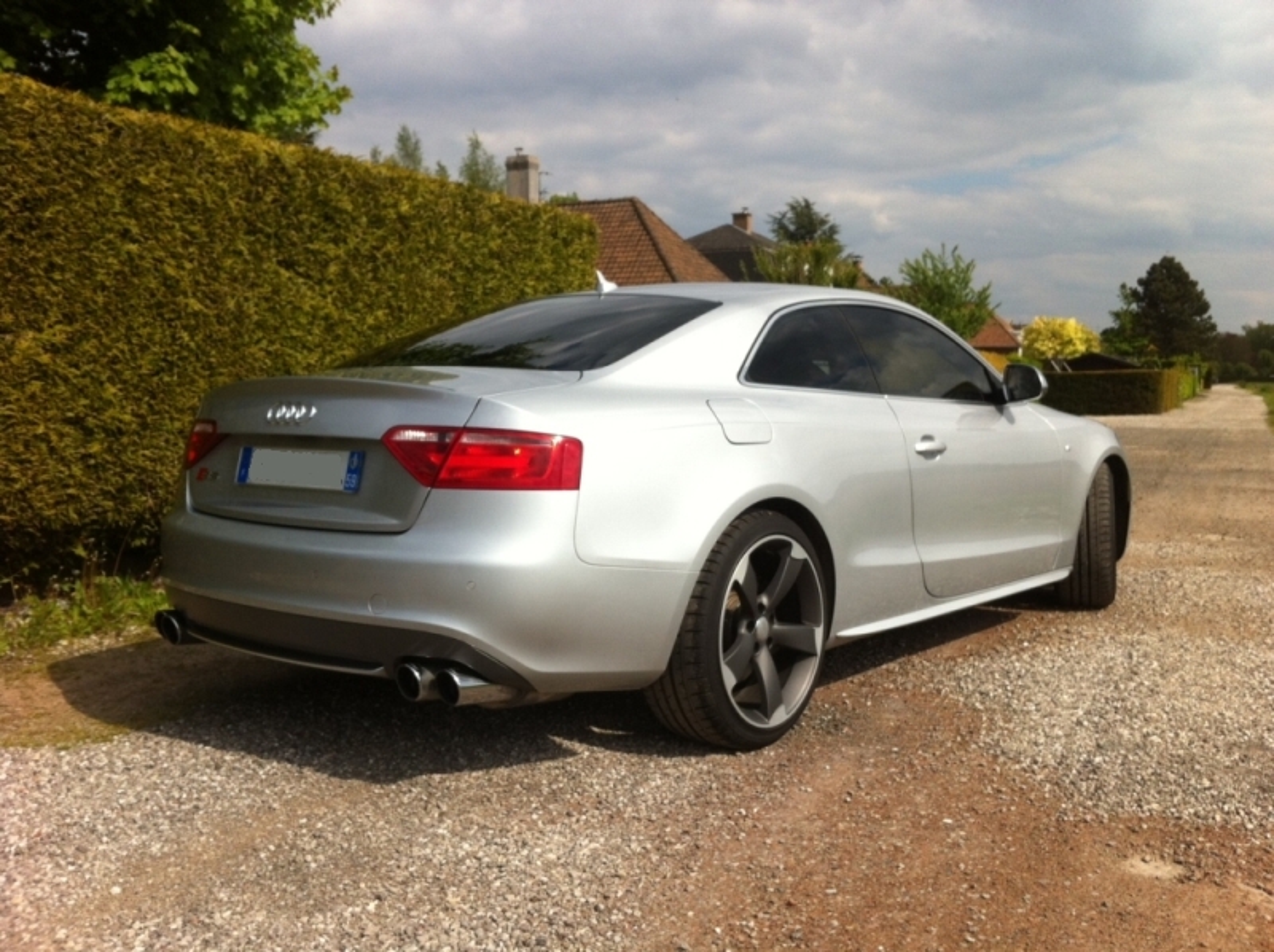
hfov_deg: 52.7
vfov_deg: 40.6
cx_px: 637
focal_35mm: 35
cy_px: 476
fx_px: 1287
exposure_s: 1/1508
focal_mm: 3.85
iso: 80
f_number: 2.8
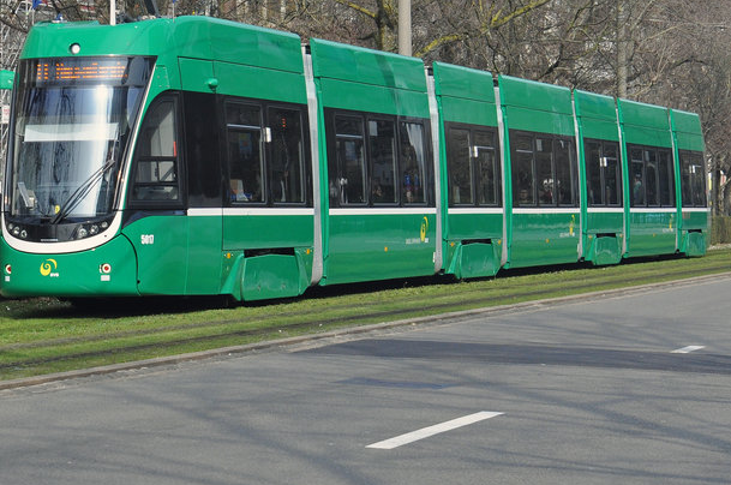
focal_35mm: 136
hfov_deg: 15.0
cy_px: 53
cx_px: 173
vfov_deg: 10.0
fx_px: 2757
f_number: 6.3
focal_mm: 46
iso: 400
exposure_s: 1/1000
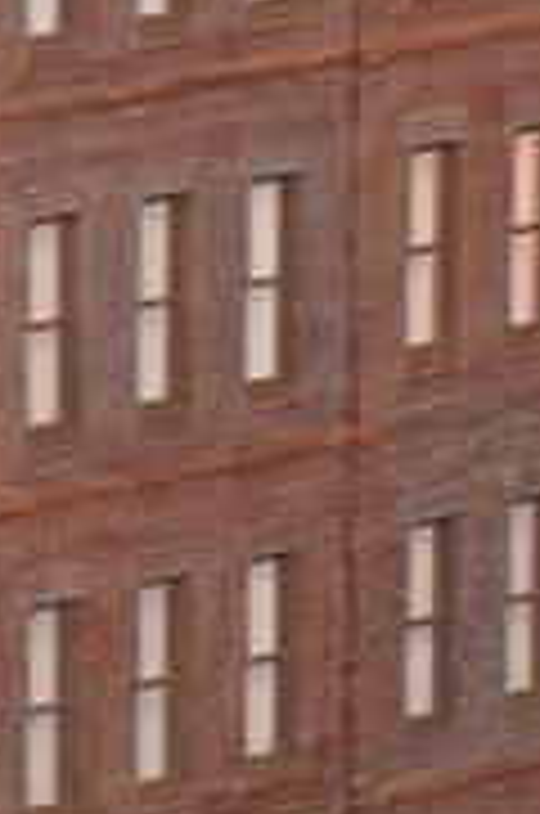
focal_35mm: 371
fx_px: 8379
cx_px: 126
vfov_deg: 5.6
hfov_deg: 3.7
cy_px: 157
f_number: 4
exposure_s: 1/60
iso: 800
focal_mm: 70
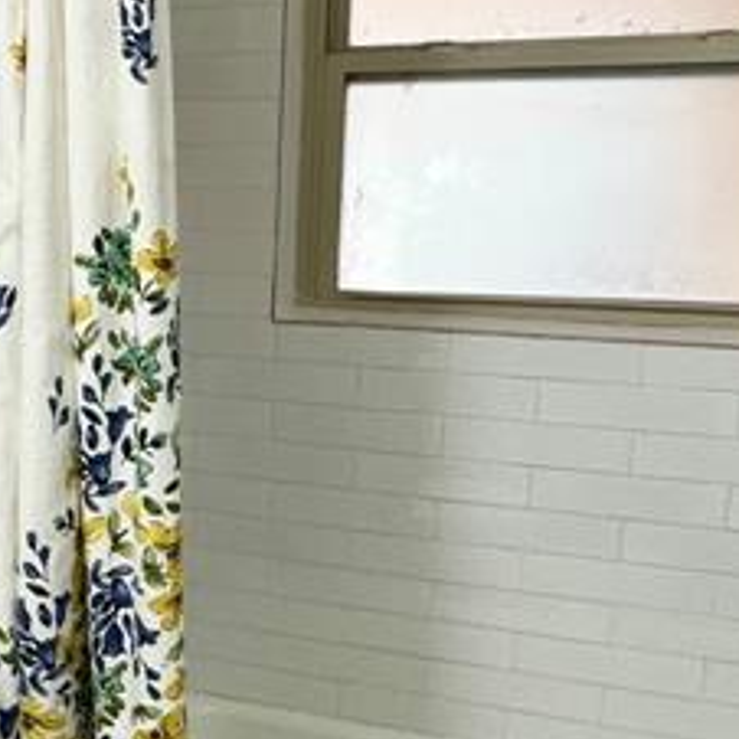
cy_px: 507
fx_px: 1353
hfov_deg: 28.7
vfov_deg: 30.3
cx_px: 0
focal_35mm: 56
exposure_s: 1/120
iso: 200
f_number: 2.2
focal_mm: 2.22
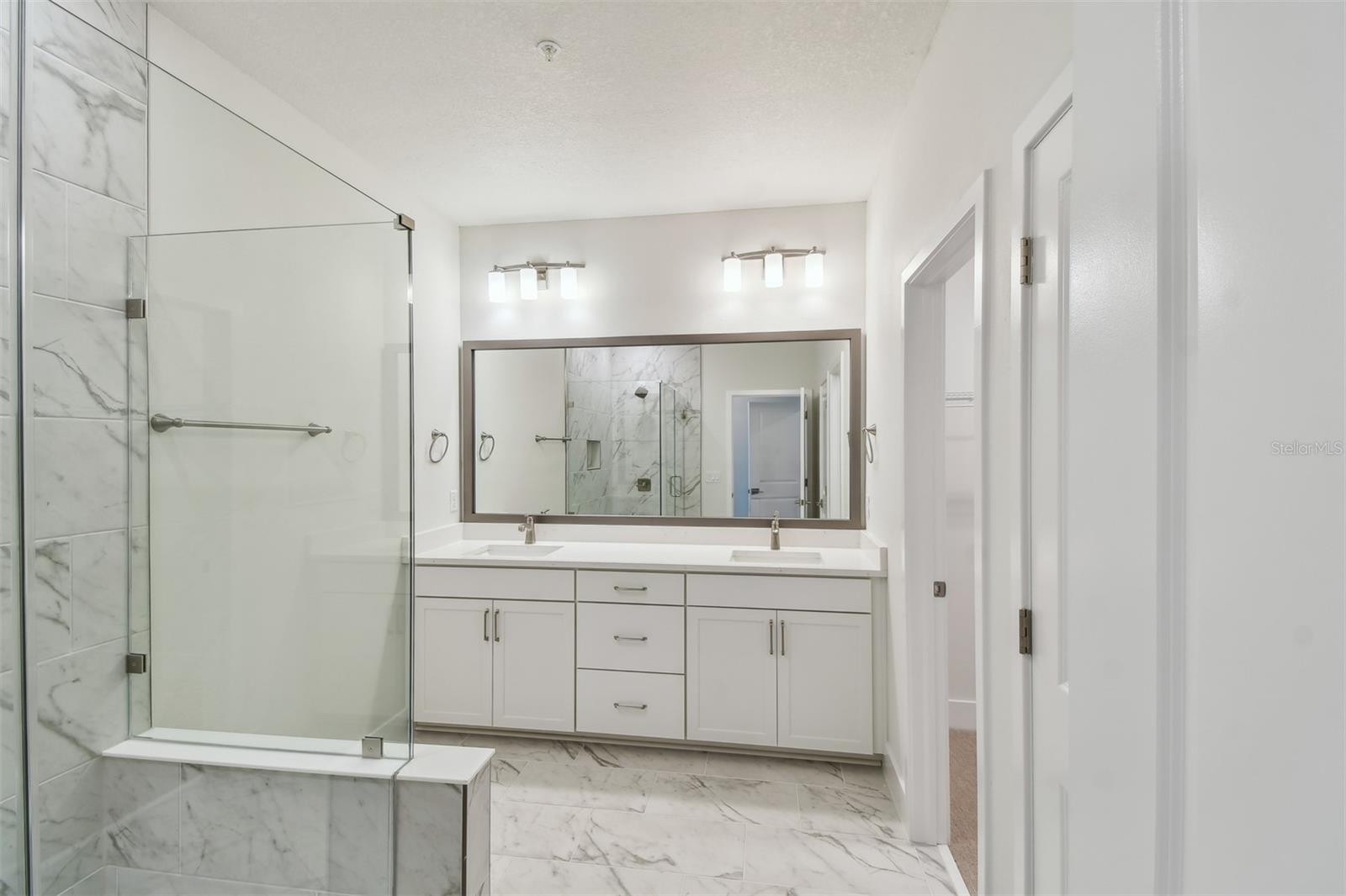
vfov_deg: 77.3
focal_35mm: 15
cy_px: 448
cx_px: 673
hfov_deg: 100.4
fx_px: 561
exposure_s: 1/25
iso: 100
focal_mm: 10
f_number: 7.1
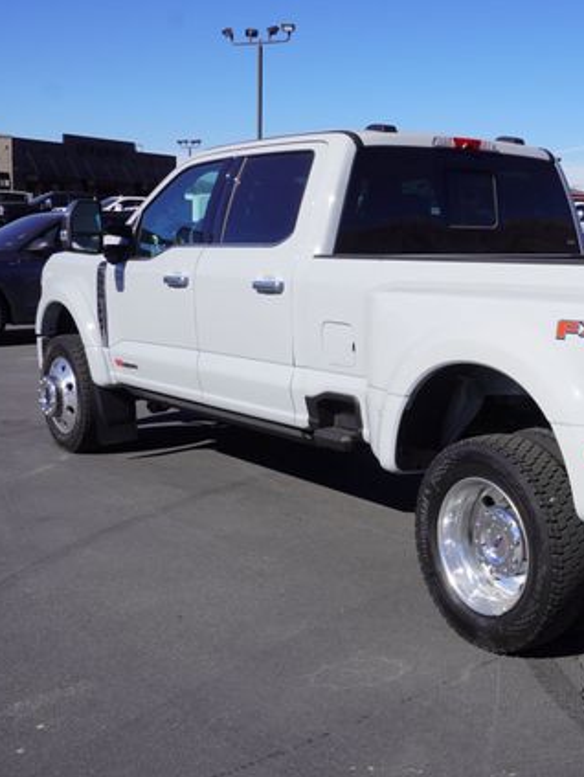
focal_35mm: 48
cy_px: 391
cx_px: 534
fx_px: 1078
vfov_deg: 39.6
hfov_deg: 29.0
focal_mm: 22
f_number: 10
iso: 100
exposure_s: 1/200
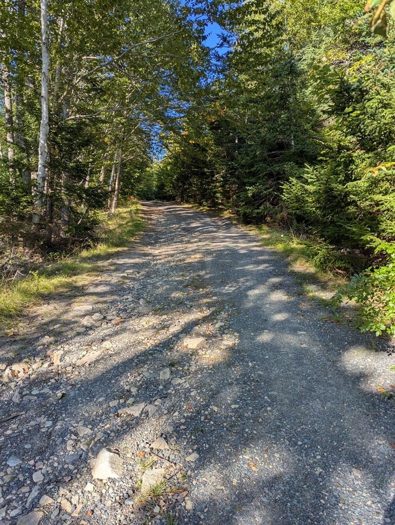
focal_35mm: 24
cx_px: 198
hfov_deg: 56.9
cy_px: 262
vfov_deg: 71.5
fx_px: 364
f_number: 1.85
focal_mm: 6.81
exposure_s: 1/654
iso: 38
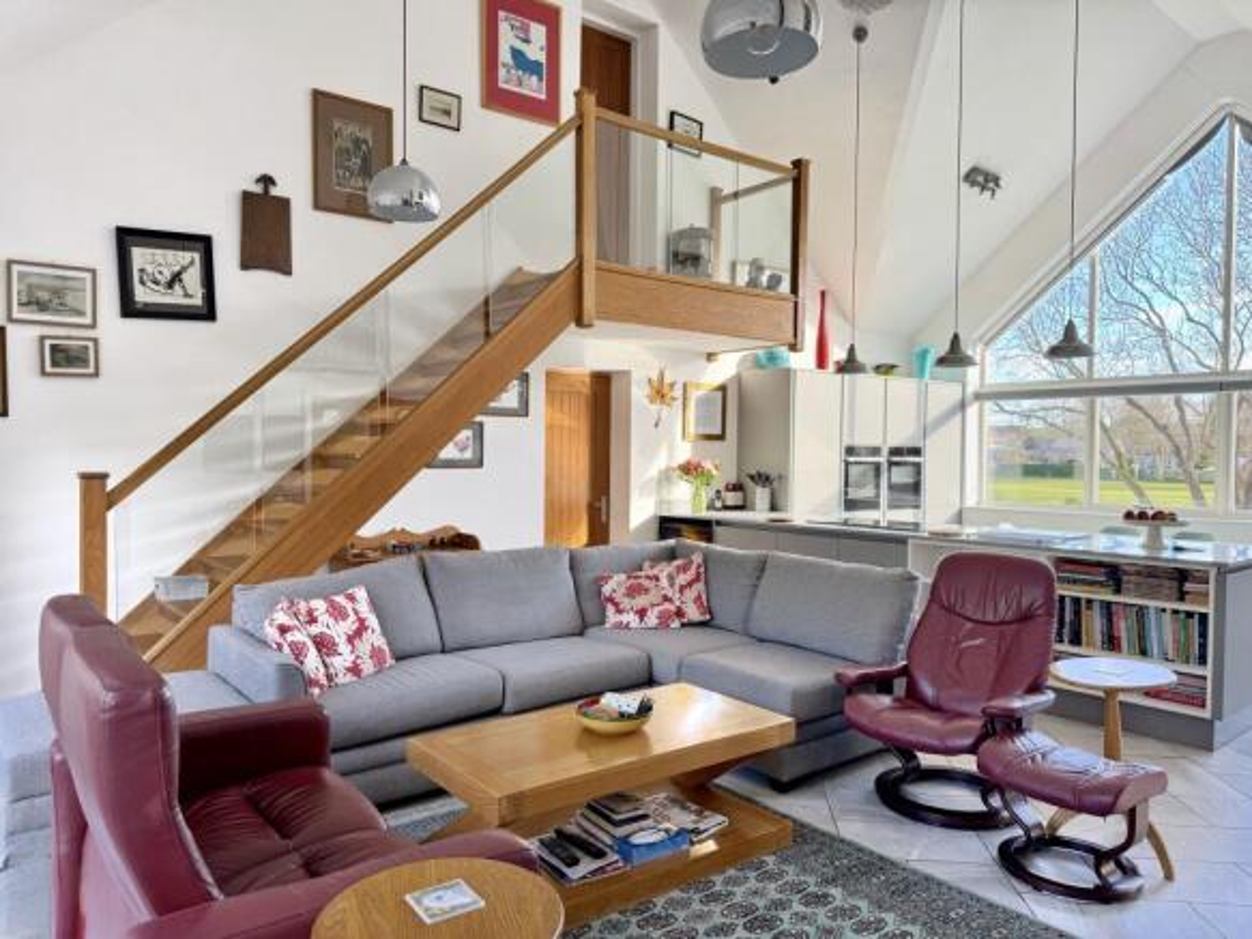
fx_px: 868
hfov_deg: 71.6
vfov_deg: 56.8
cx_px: 626
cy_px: 470
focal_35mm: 24
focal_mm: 6.76
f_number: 1.78
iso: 64
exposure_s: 1/170
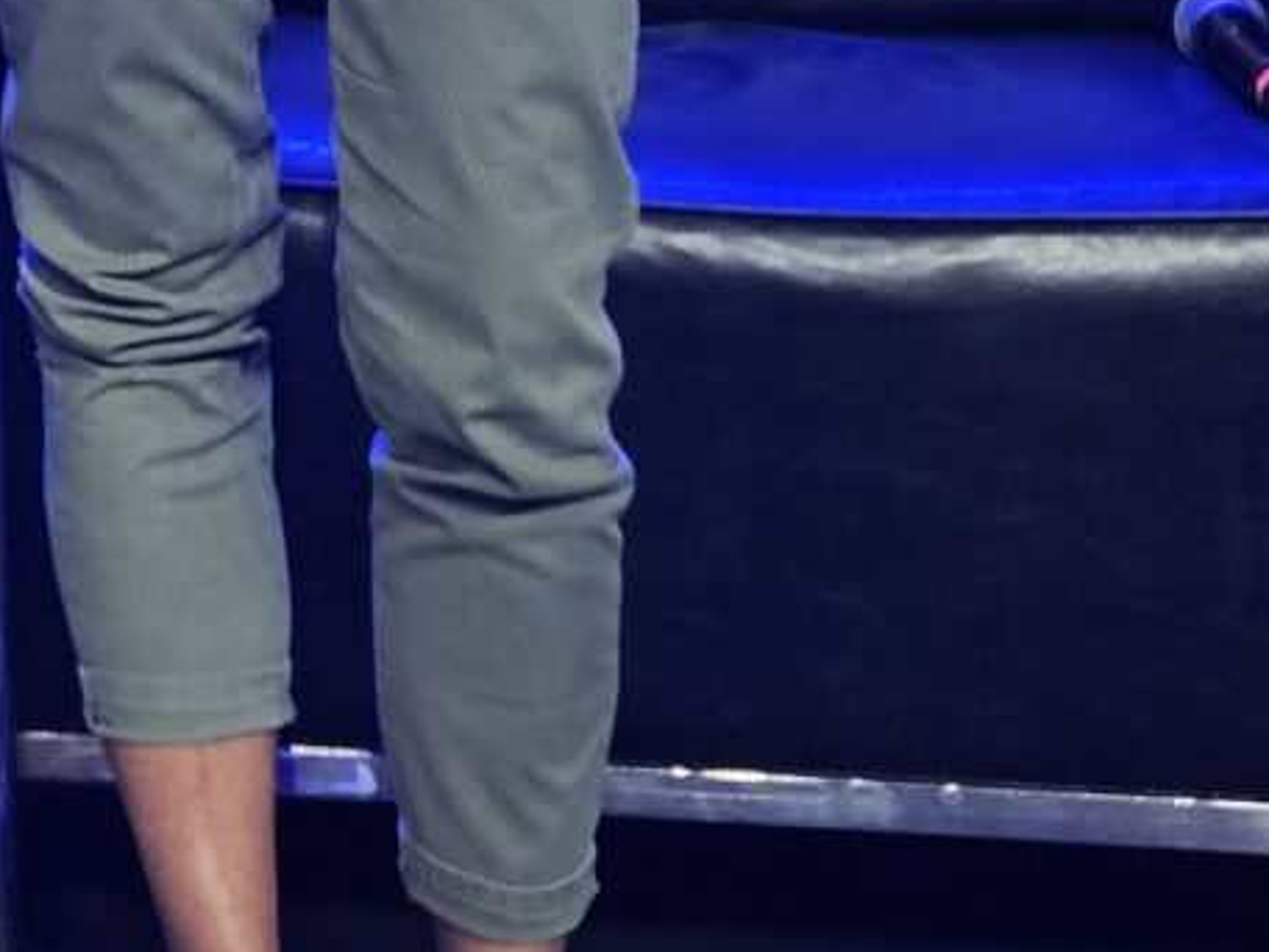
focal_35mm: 129
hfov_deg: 13.9
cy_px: -977
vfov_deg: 10.5
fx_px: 4729
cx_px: -852
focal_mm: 5.4
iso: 200
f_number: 1.8
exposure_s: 1/60
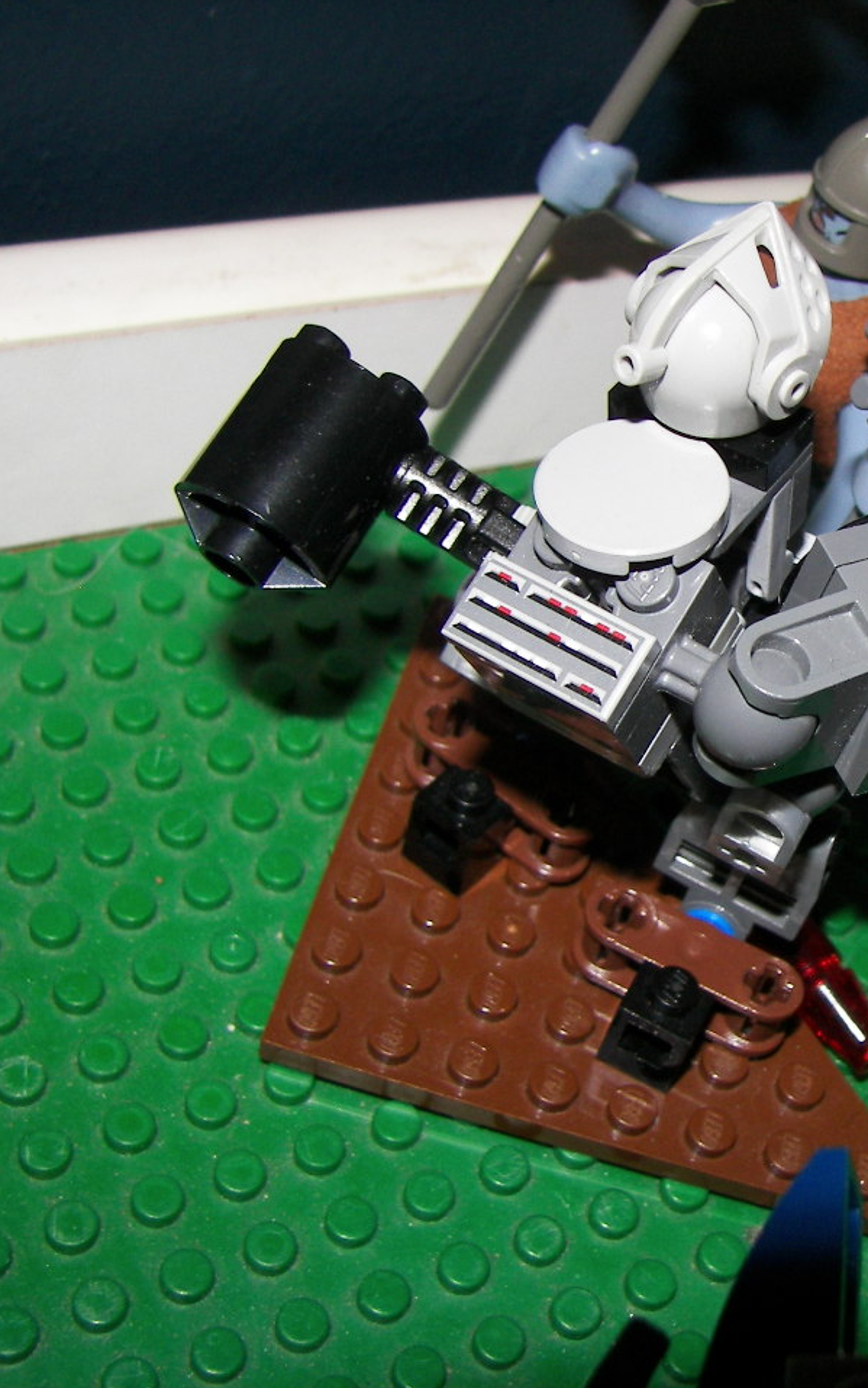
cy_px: 694
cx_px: 832
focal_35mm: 51
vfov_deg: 39.6
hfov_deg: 24.4
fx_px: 1930
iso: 100
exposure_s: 1/30
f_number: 2.8
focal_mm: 6
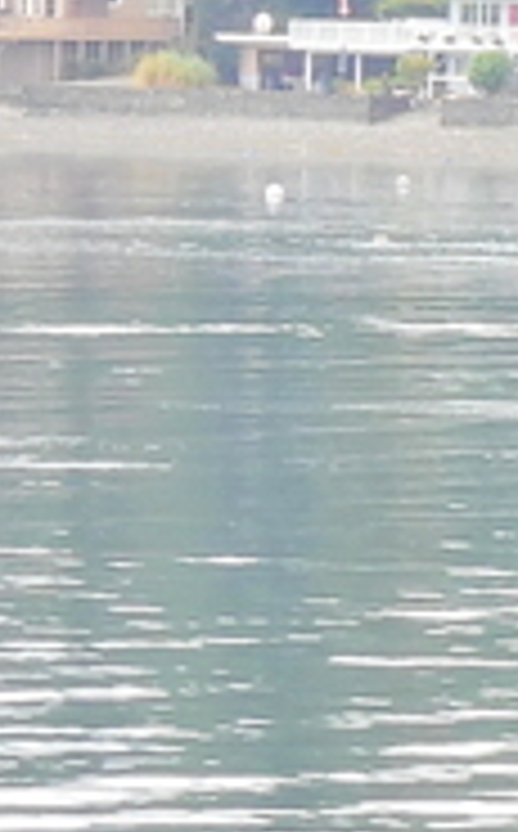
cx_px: 1536
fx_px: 24989
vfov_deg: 1.9
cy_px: -409
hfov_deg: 1.2
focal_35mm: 1102
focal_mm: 26.8
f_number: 8
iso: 100
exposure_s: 1/50
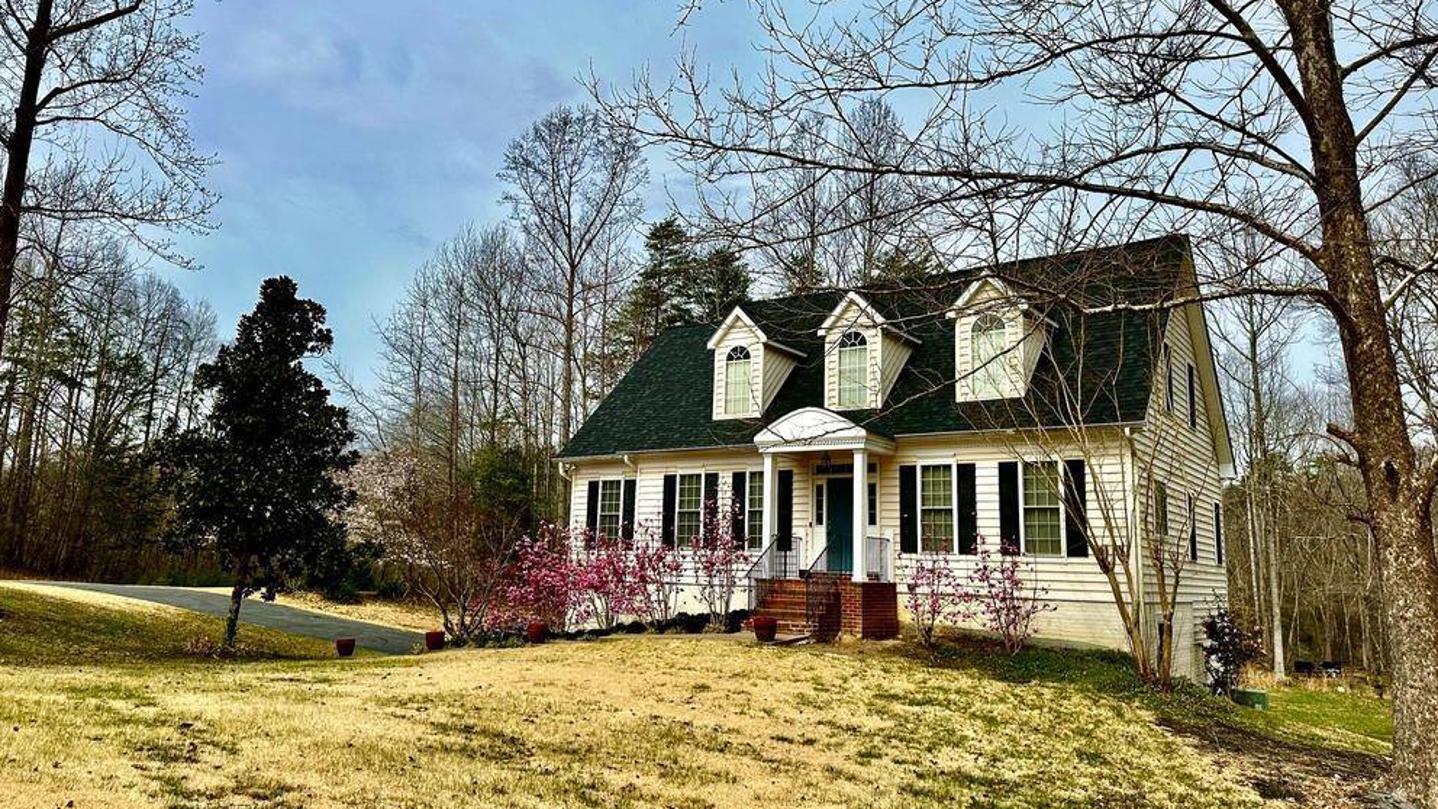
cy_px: 390
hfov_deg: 69.9
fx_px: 1030
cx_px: 710
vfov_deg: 42.9
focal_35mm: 27
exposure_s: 1/7576
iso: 80
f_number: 1.78
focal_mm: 6.86
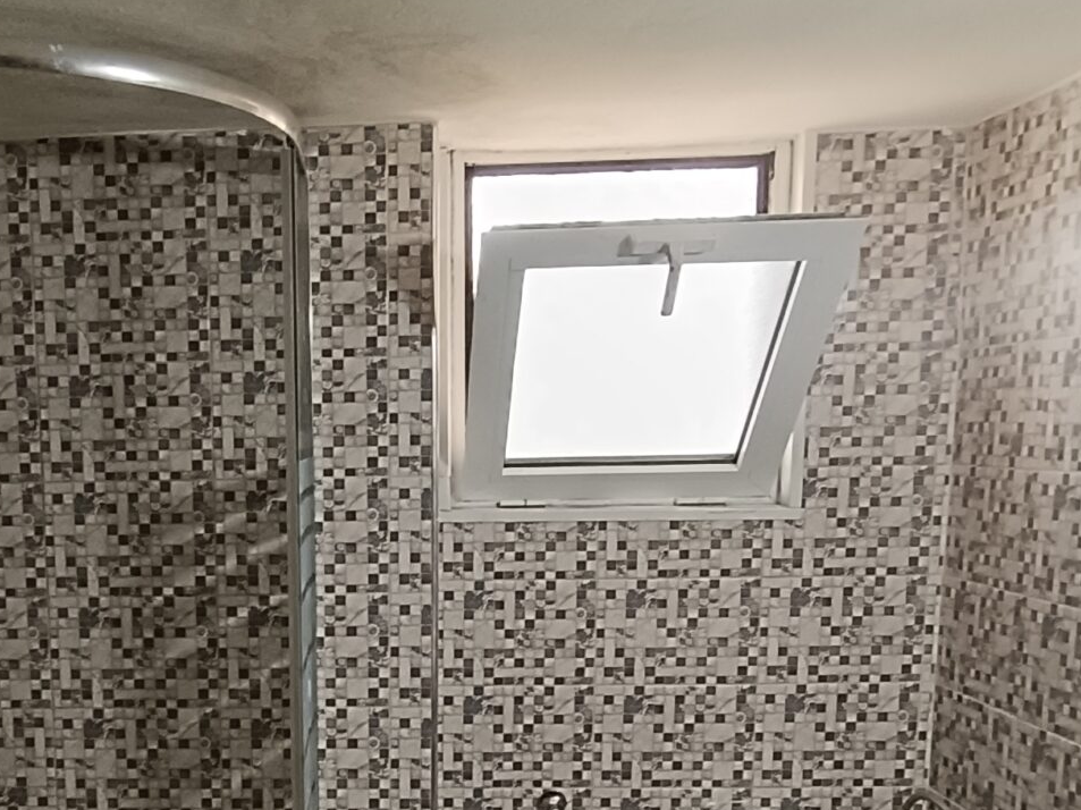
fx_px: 1342
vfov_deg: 32.4
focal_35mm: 43
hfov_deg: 42.4
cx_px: 257
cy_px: 678
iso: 262
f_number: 2.2
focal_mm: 1.66
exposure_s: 1/50
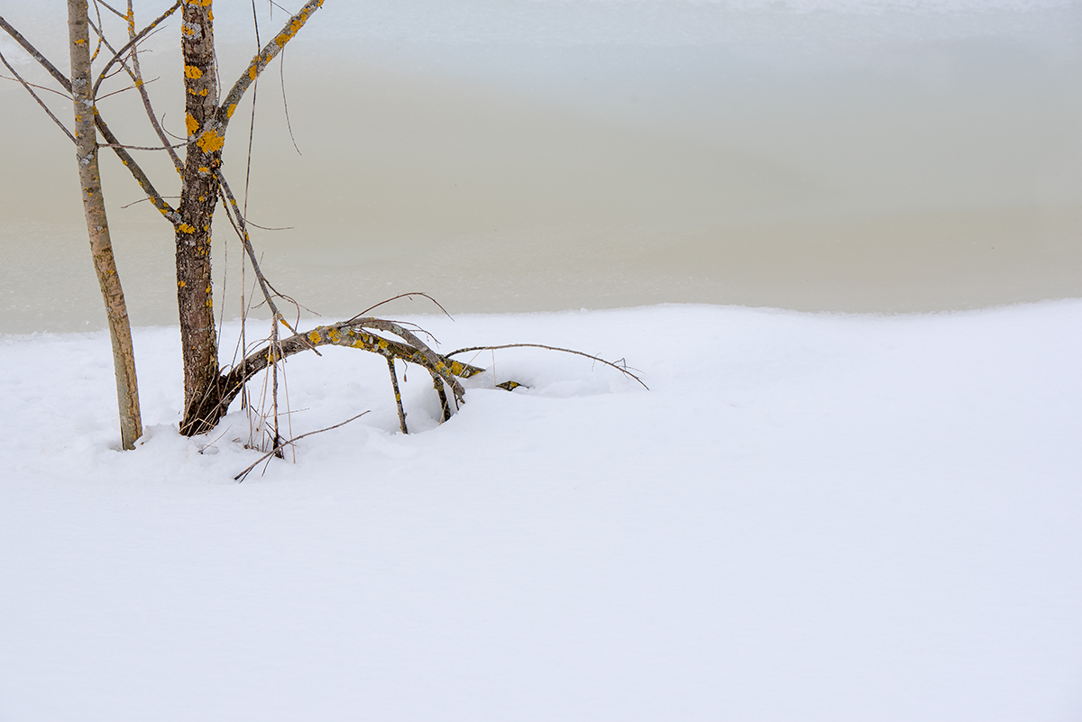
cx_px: 541
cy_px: 361
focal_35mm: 122
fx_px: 3668
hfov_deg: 16.8
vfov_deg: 11.2
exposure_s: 1/800
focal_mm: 122
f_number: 9
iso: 320
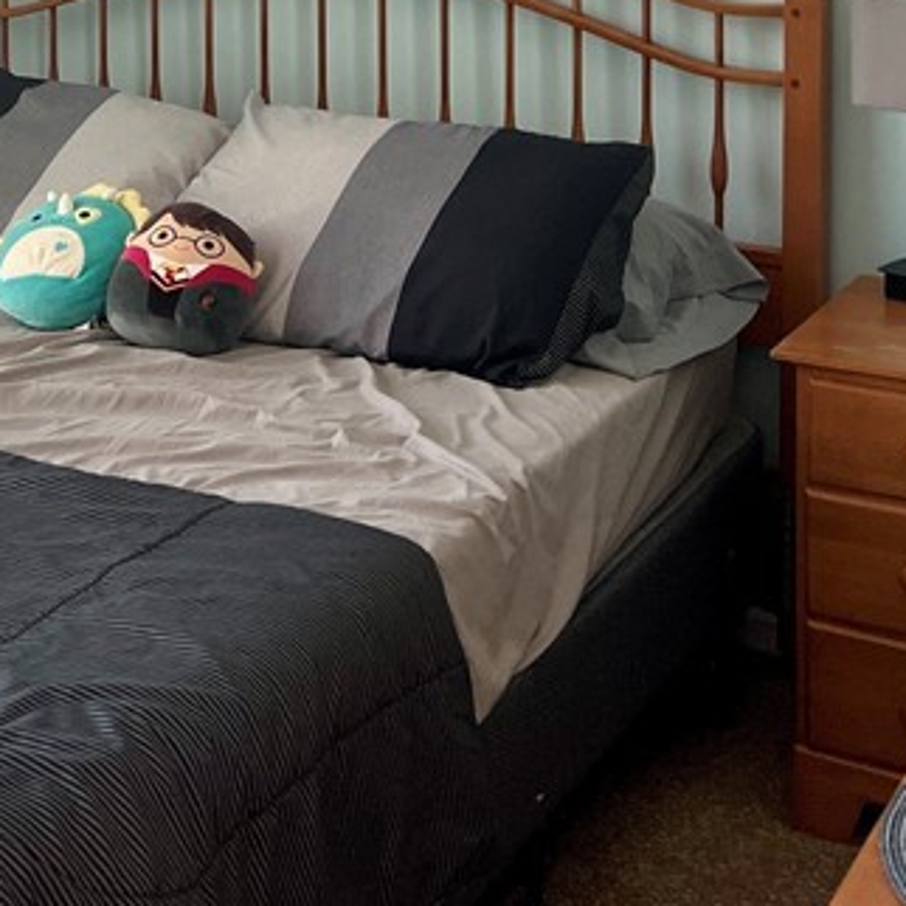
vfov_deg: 22.0
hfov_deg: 22.9
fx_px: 2162
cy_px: -172
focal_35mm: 73
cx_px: 39
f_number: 1.5
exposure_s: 1/120
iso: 64
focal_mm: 5.7
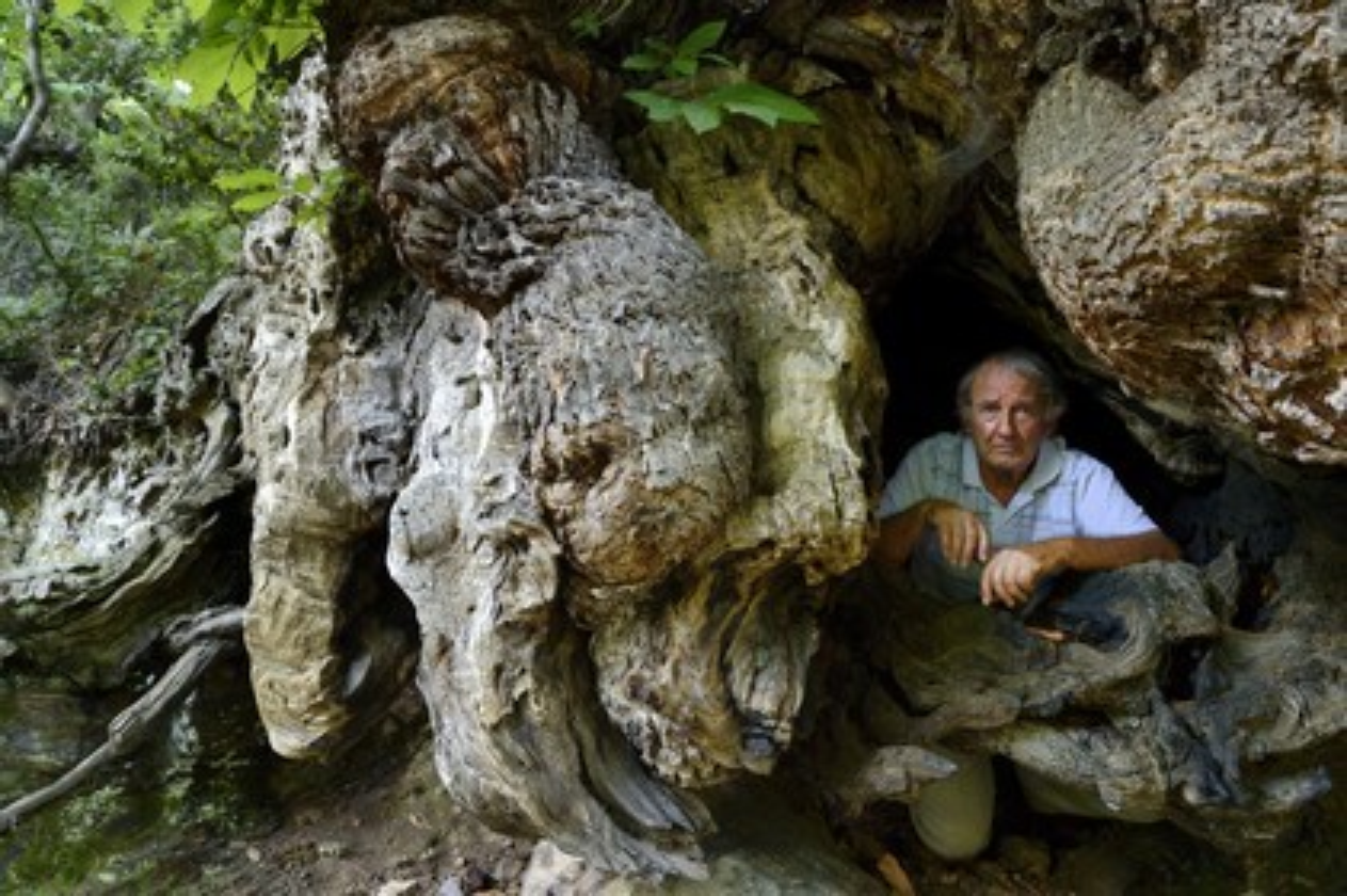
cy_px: 448
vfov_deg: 53.1
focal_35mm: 24
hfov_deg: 73.8
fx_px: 897
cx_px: 674
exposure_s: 1/40
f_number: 5
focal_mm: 24
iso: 1600
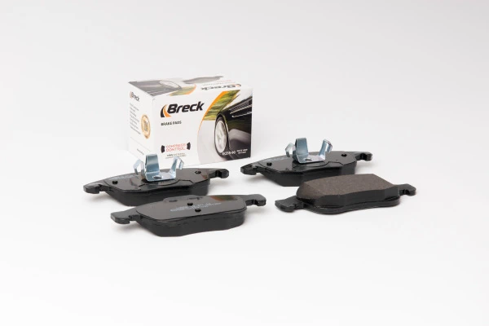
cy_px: 163
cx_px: 244
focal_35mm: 90
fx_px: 1222
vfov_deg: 15.2
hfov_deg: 22.6
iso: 100
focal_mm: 60
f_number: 13
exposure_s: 1/200
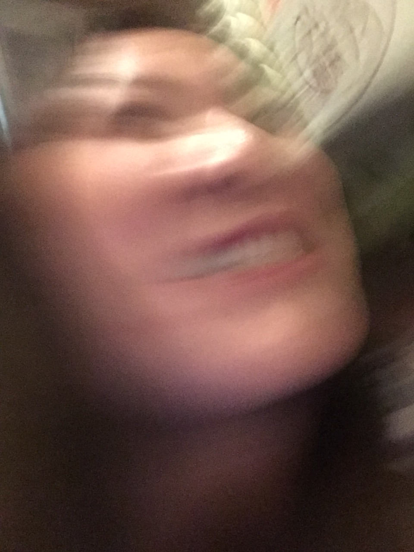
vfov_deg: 58.4
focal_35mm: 31
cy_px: 276
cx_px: 207
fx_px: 494
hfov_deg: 45.4
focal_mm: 2.65
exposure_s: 1/15
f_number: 2.2
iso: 800
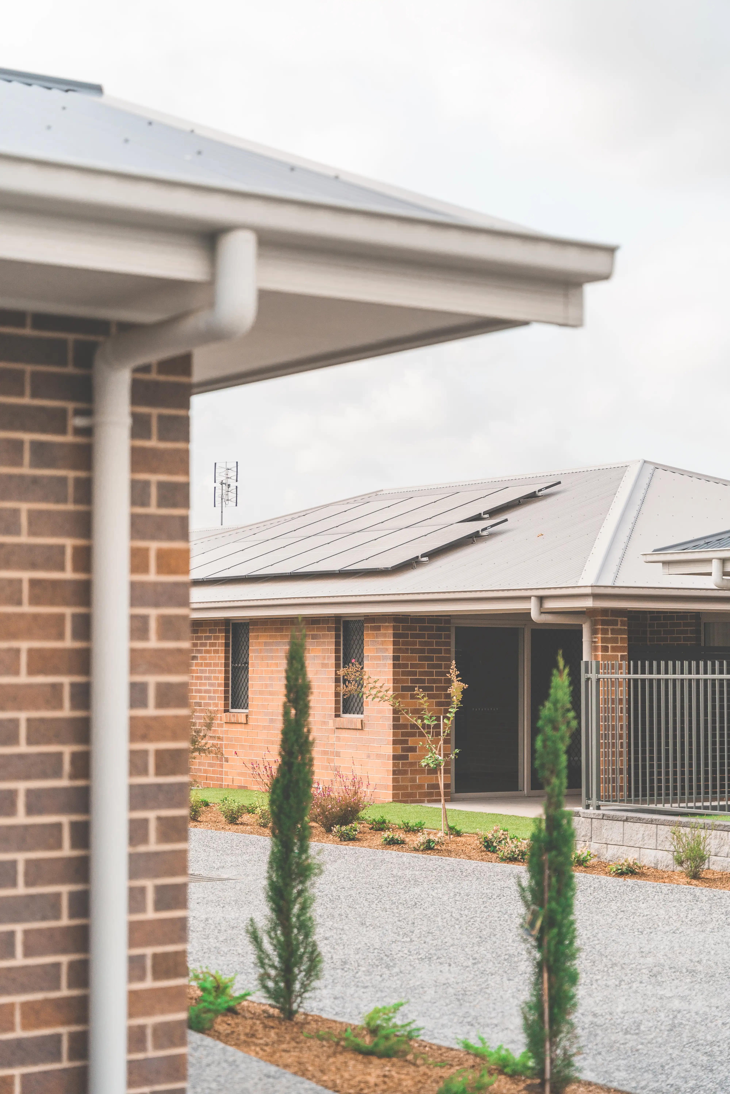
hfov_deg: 19.5
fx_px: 2129
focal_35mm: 70
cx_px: 365
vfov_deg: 28.8
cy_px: 547
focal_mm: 70
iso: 250
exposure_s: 1/3200
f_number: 2.8
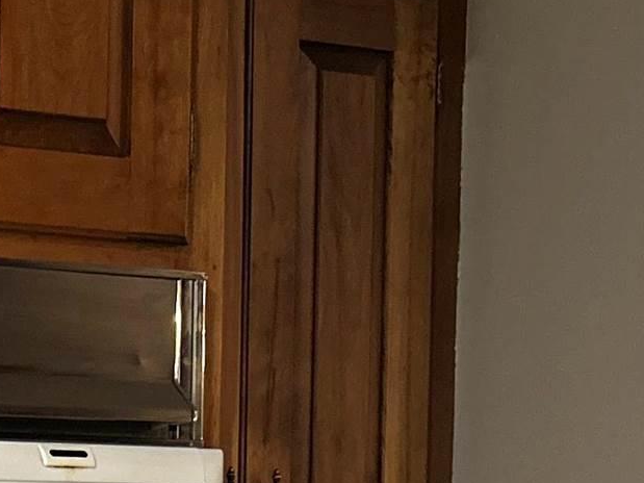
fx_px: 2399
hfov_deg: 14.0
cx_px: -413
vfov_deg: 10.6
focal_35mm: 129
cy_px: 921
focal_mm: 5.7
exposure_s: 1/60
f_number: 1.5
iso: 250
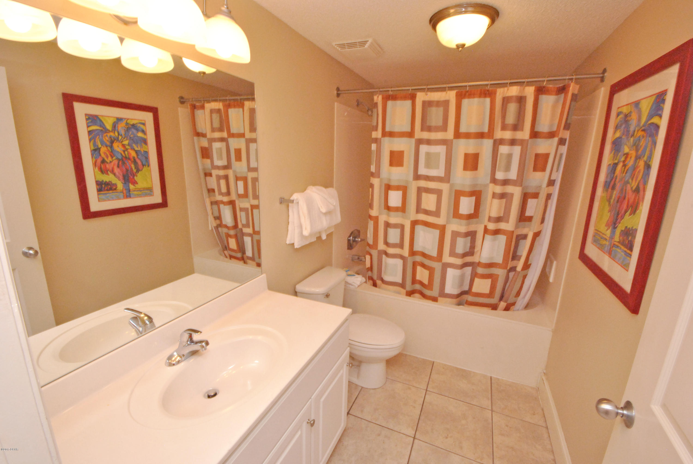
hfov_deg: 100.3
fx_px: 289
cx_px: 346
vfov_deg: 77.5
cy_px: 232
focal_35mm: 15
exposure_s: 1/10
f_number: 16
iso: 800
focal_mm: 10
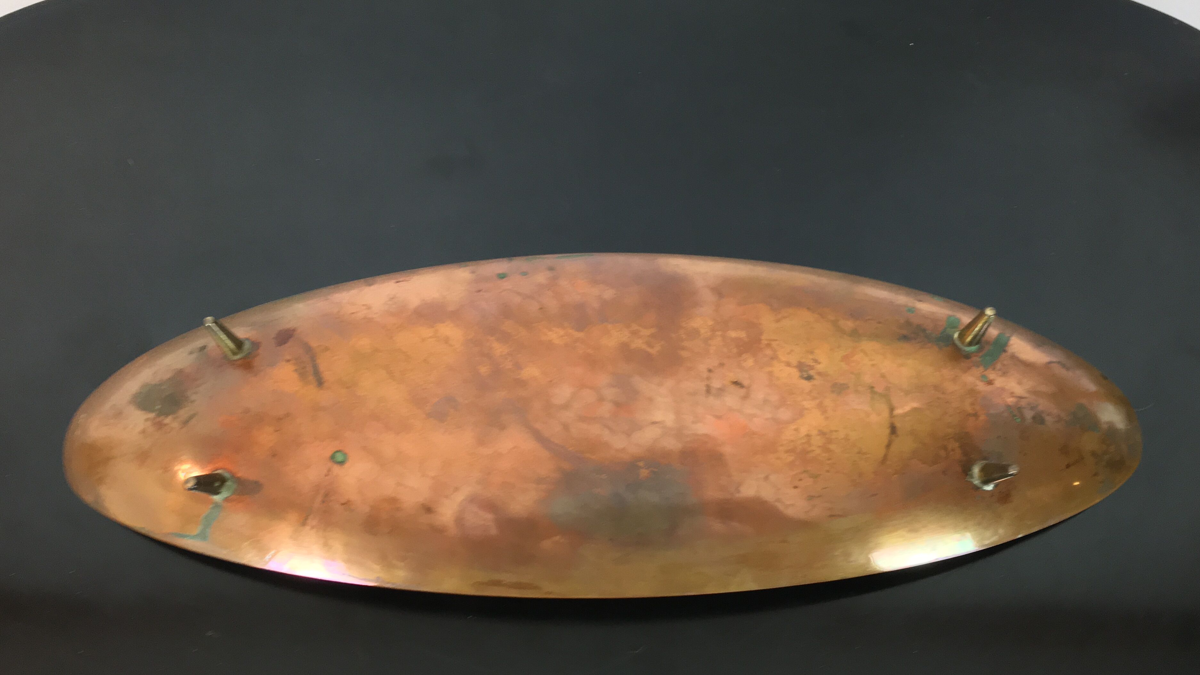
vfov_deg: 34.7
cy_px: 346
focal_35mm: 34
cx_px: 615
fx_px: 1082
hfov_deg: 58.0
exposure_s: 1/33
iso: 125
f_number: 2.2
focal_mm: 4.15
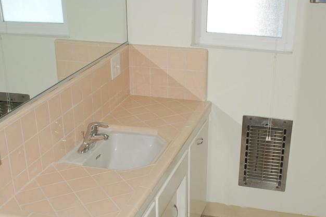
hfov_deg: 36.8
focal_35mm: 54
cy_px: 164
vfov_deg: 24.7
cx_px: 192
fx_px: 488
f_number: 3.8
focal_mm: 22
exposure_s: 1/60
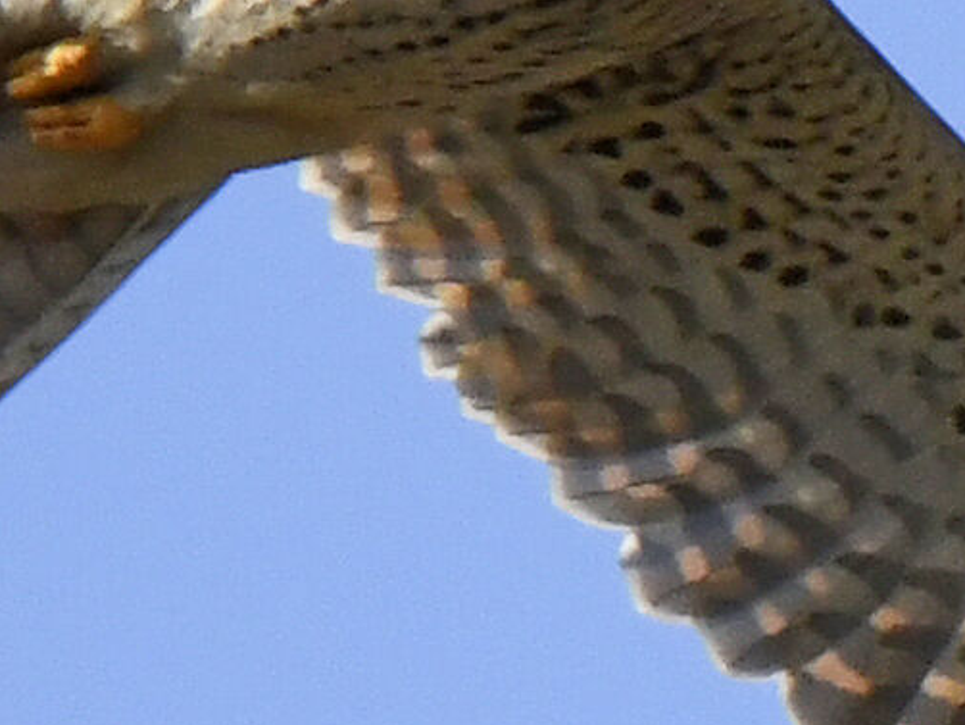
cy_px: -263
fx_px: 76867
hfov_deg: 0.7
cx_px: 444
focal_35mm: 2756
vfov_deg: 0.5
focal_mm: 600
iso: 500
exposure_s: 1/2000
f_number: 7.1
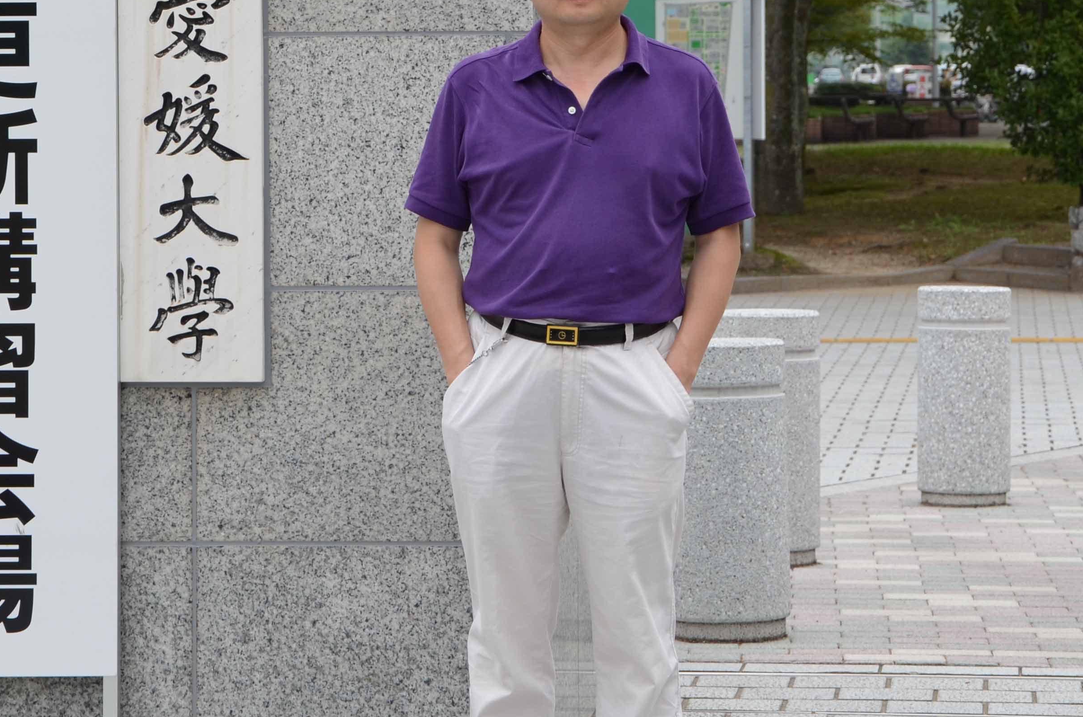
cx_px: 595
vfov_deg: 9.9
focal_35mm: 138
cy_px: 132
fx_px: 4143
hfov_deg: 14.9
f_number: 7.1
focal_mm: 45
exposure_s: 1/200
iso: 200
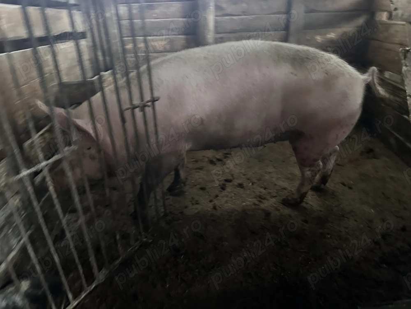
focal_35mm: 24
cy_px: 154
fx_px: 285
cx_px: 206
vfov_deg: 56.8
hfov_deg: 71.6
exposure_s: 1/30
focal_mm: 6.86
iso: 1600
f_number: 1.78
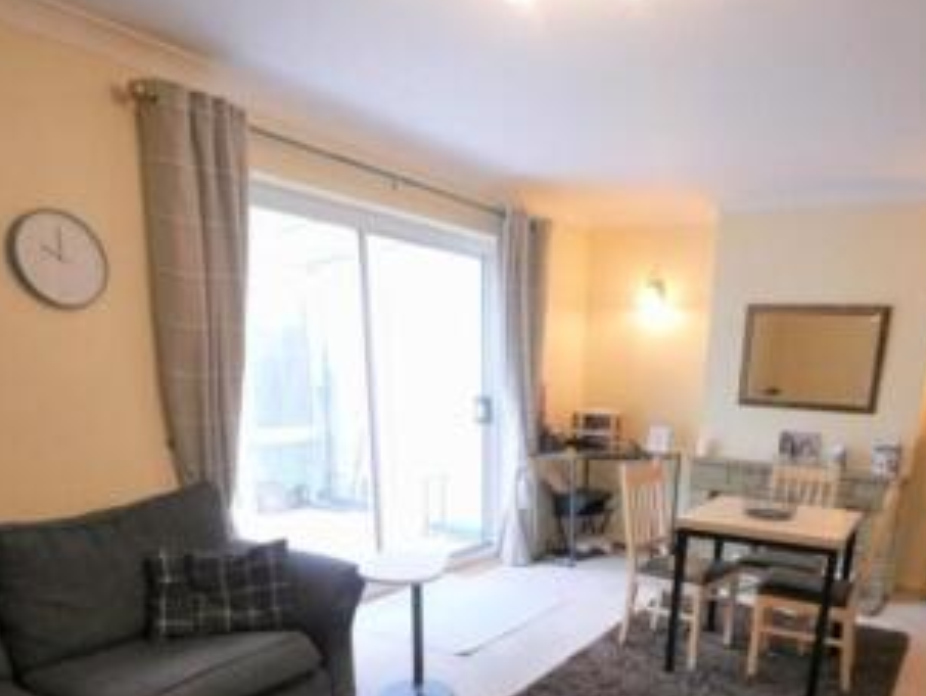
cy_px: 639
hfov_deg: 64.2
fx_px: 723
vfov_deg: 46.0
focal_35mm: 27
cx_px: 586
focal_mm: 7
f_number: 4
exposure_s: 1/60
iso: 2500
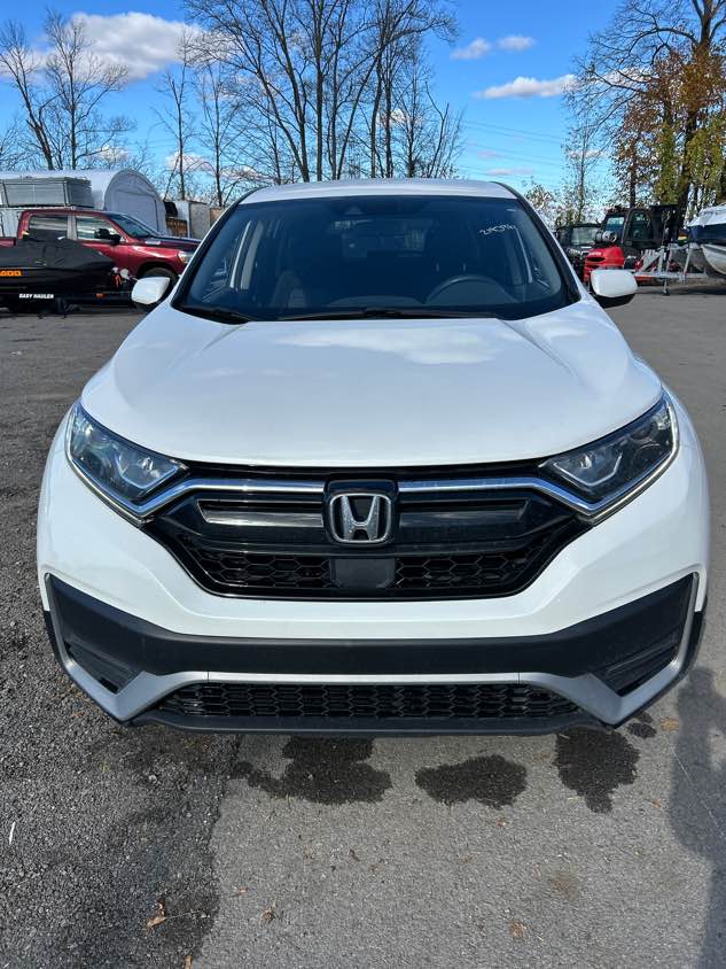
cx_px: 363
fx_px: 727
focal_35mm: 26
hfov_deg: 53.1
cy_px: 484
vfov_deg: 67.3
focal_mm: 5.7
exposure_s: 1/4115
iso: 50
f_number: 1.5
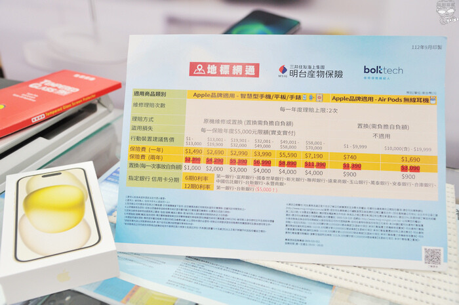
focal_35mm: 38
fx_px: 484
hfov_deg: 50.7
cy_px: 152
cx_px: 230
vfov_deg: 35.0
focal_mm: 38
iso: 1000
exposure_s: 1/250
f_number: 5.6
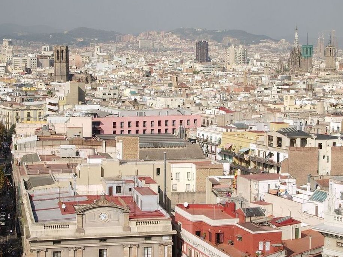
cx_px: 172
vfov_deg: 19.1
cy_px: 124
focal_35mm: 77
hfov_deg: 25.4
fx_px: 762
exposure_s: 1/250
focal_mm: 12.2
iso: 50
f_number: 6.2
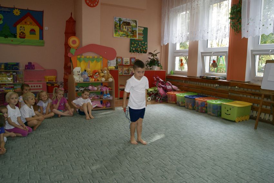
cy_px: 92
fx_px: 206
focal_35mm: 27
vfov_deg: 48.0
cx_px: 137
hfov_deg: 67.3
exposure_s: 1/80
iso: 400
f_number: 5.6
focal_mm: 18
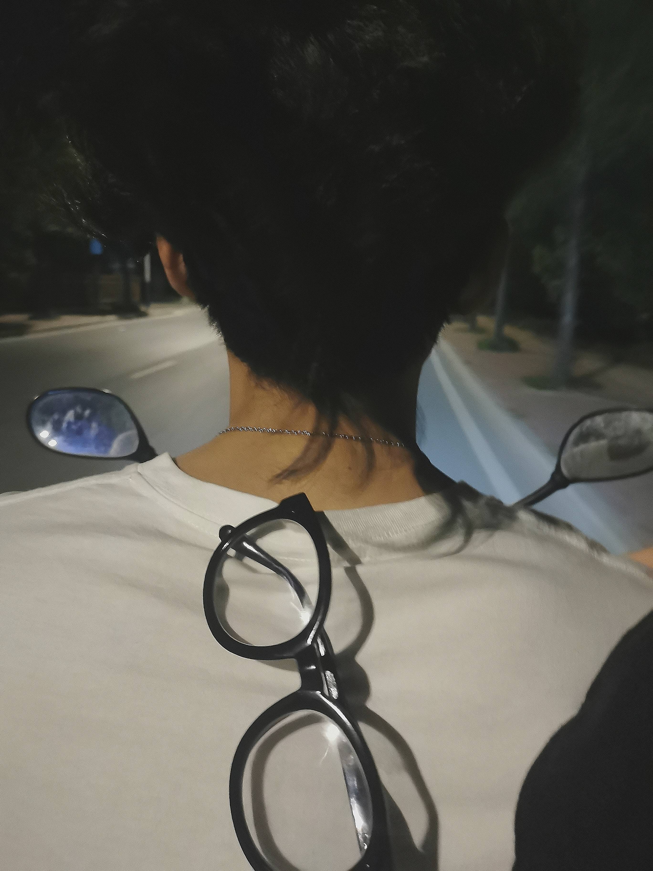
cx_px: 326
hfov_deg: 51.4
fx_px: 679
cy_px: 436
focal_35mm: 27
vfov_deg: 65.3
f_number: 1.8
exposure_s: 1/20
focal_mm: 5.58
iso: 1250
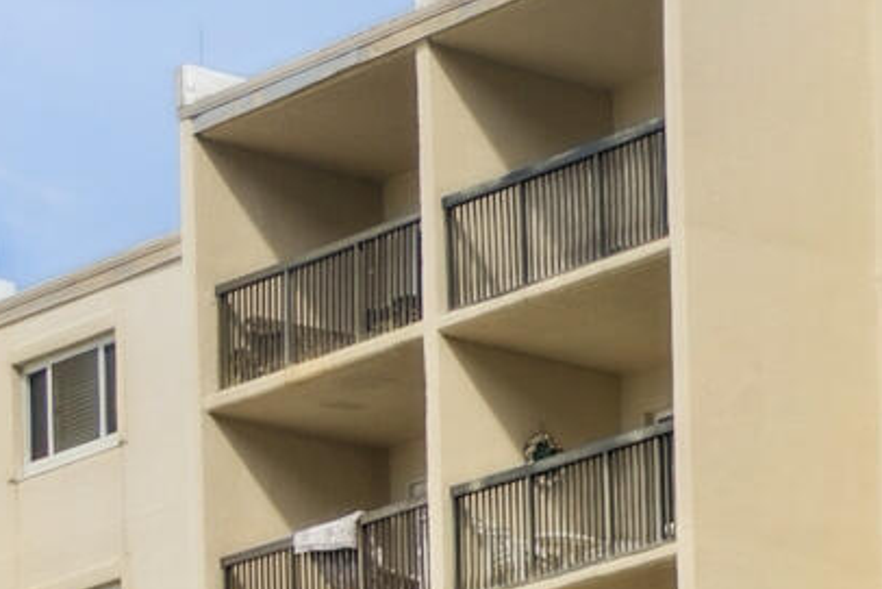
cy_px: 1978
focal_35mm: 207
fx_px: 5073
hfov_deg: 8.1
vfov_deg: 6.0
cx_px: 2831
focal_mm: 28
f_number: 2.8
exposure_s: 1/1250
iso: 100
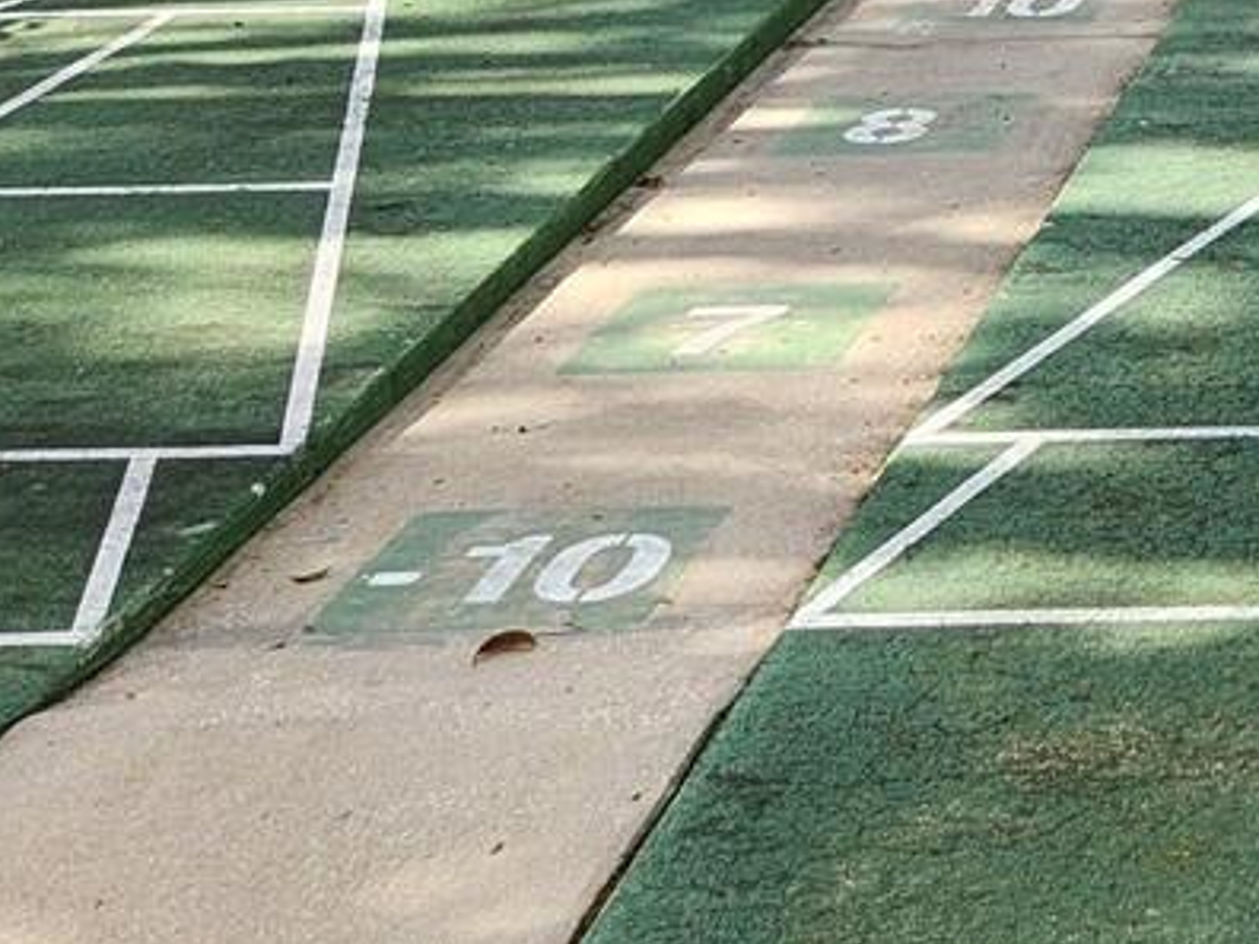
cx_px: 2006
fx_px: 3382
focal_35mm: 93
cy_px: -718
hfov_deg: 18.2
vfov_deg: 14.2
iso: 20
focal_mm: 5.4
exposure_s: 1/500
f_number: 1.8
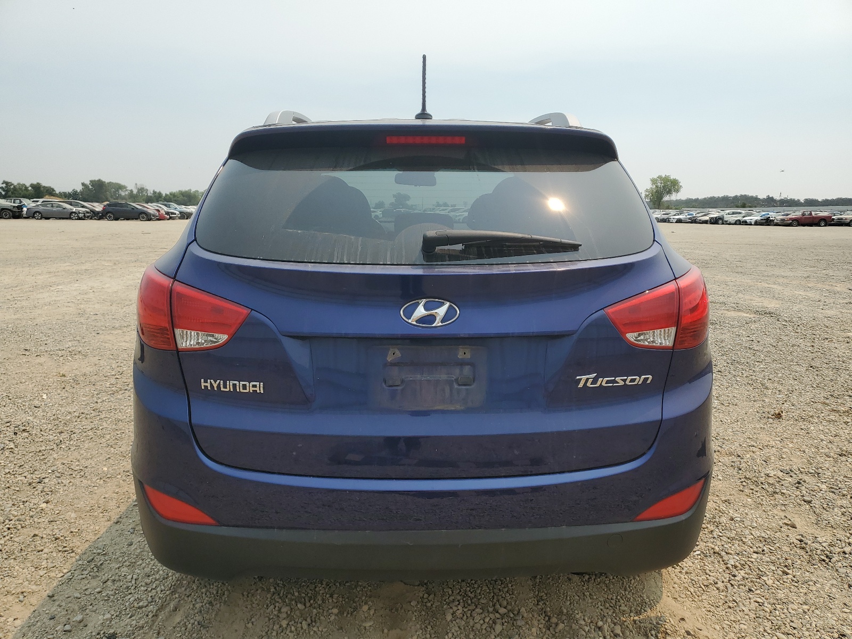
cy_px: 320
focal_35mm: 26
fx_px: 640
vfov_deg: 53.1
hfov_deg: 67.3
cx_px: 426
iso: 50
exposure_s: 1/3333
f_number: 1.5
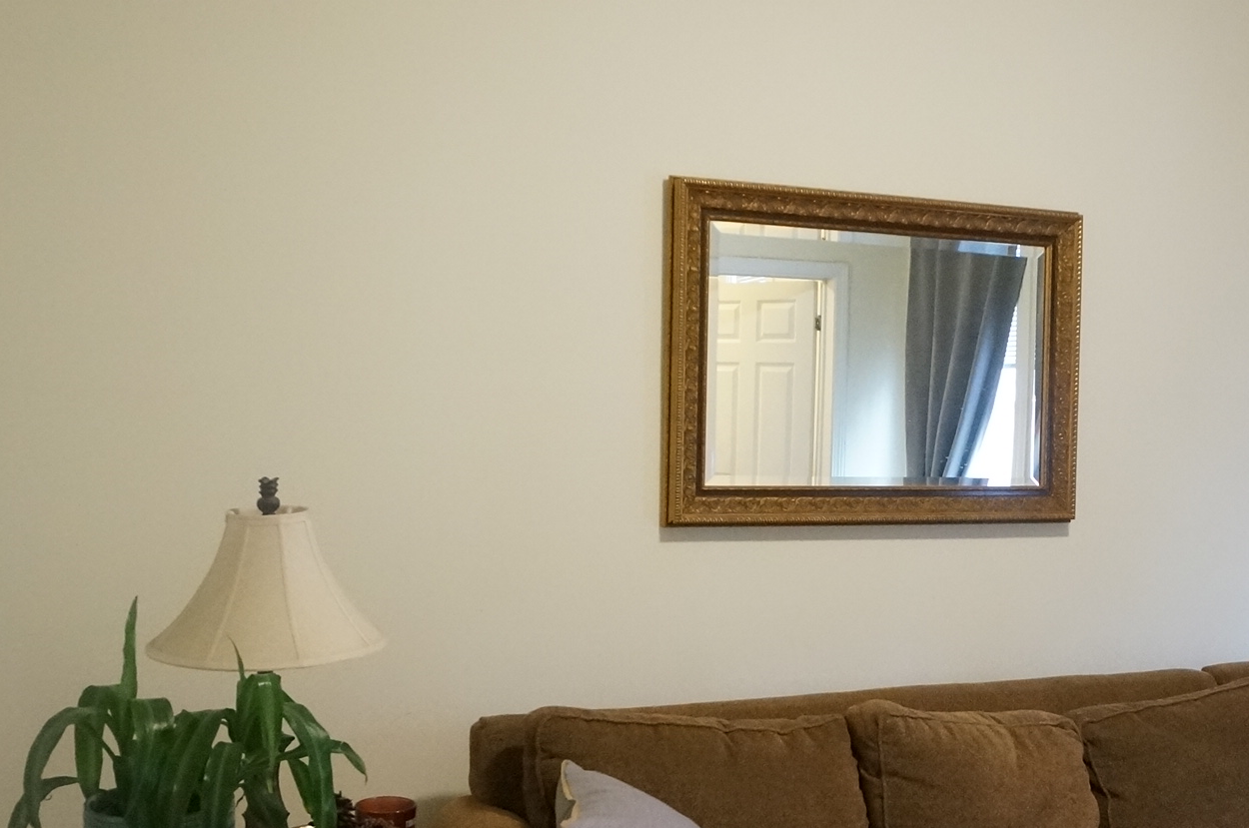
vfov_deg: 28.5
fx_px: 1628
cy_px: 459
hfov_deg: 41.3
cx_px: 851
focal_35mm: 47
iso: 3200
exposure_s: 1/60
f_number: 3.5
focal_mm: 16
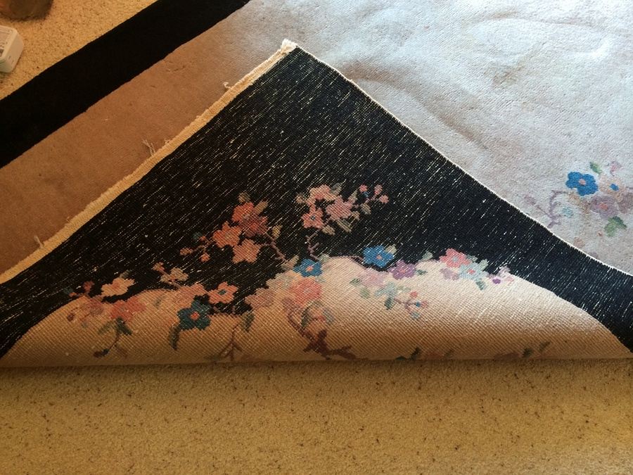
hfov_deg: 60.0
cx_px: 316
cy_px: 238
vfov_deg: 46.8
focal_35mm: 30
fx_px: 549
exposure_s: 1/30
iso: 100
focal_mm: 4.12
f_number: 2.2
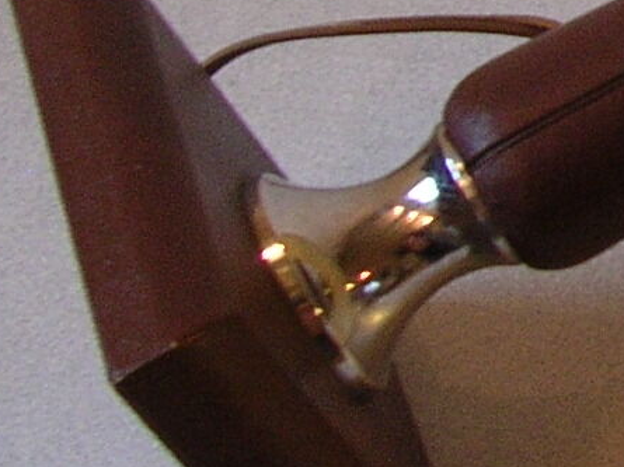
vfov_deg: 7.9
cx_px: 1427
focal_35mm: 180
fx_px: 3242
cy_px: -391
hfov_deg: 9.8
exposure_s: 1/5.7
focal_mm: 5.8
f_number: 2.8
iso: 86
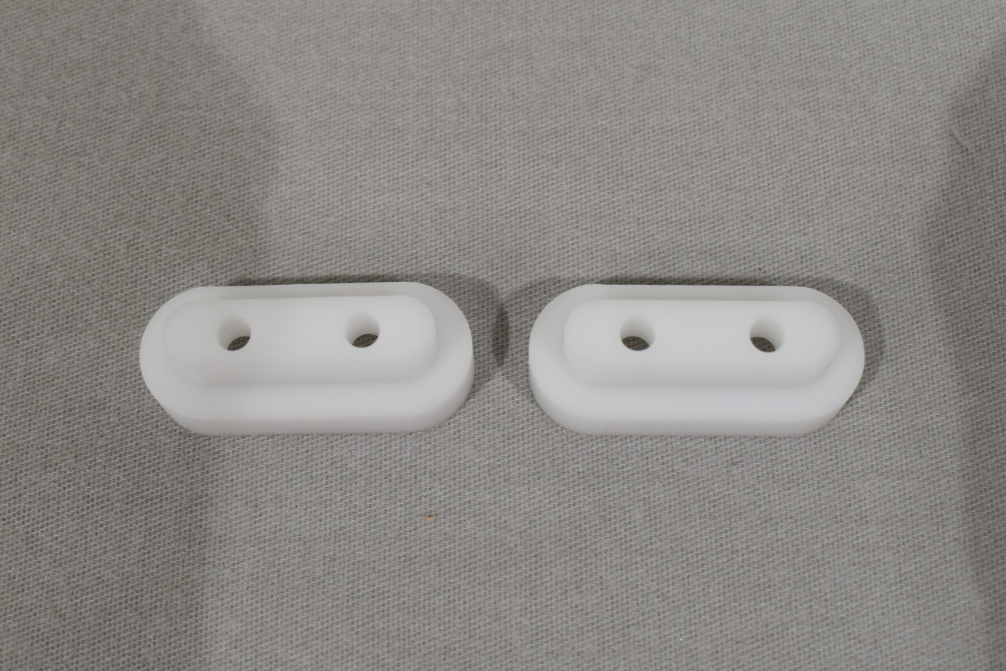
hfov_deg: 35.1
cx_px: 503
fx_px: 1593
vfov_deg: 23.8
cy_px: 336
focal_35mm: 57
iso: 360
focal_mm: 38
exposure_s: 1/60
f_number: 8
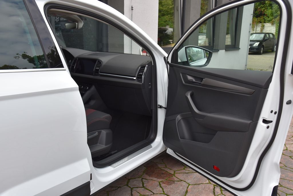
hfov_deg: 55.8
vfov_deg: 38.9
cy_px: 98
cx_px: 146
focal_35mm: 34
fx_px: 277
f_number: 8
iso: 500
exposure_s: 1/250
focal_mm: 34
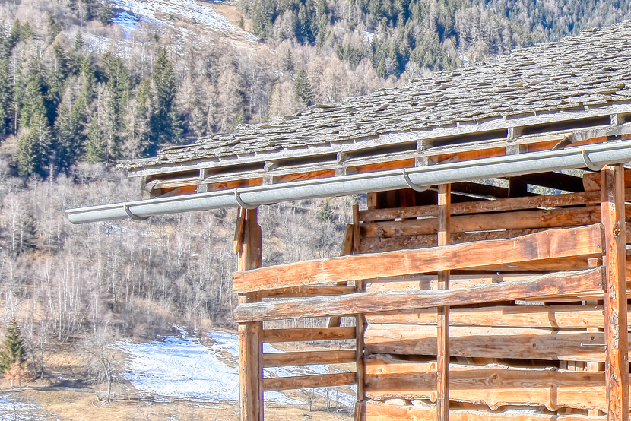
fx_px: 1297
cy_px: 323
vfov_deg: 18.3
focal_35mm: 74
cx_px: 879
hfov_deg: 23.3
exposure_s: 1/320
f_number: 9
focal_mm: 16
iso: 100
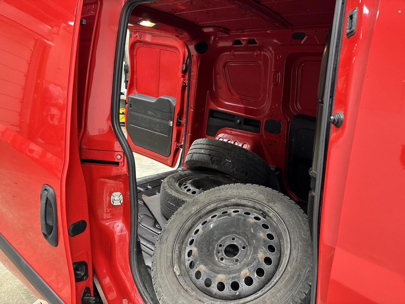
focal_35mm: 24
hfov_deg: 71.6
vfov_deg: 56.8
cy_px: 152
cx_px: 202
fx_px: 281
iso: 320
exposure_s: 1/50
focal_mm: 6.76
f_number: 1.78
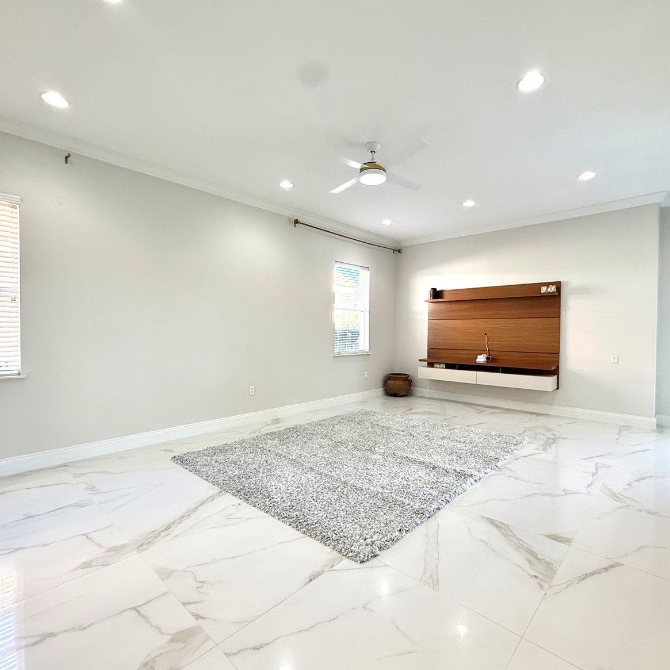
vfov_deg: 84.0
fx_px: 372
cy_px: 338
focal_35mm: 17
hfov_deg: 83.9
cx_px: 344
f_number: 2.2
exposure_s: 1/120
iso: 160
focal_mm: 2.22
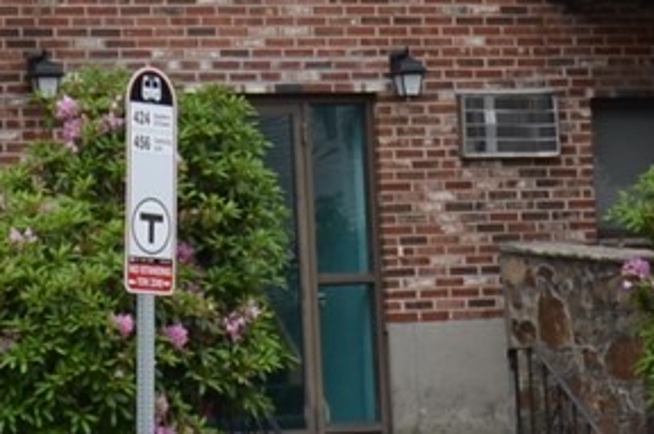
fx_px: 3482
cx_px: 173
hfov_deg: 10.7
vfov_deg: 7.0
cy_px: -159
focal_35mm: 192
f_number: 6.3
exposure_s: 1/200
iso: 100
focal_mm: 18
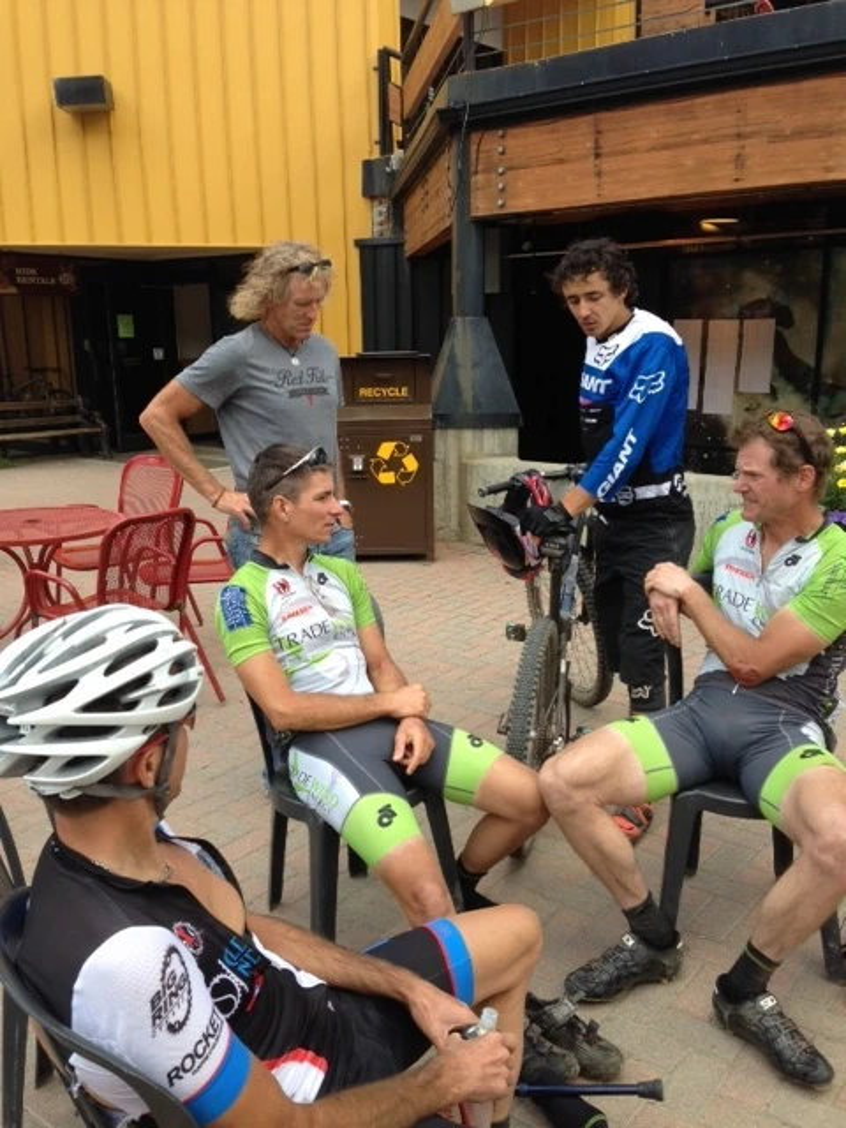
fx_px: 1075
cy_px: 564
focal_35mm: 33
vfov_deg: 55.4
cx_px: 423
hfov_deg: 42.9
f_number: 2.4
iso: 50
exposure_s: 1/308
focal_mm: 4.12
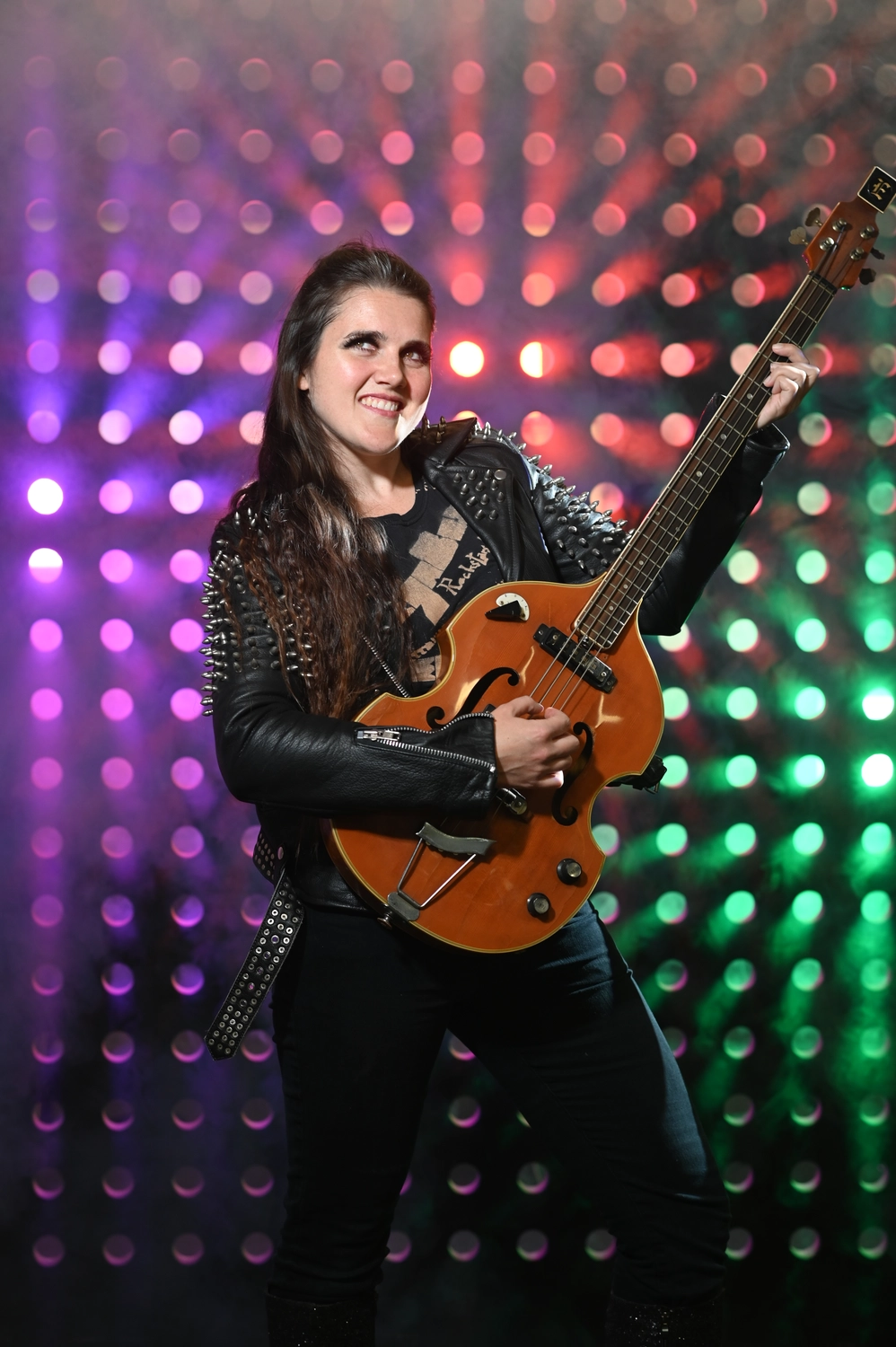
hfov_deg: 16.1
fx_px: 3177
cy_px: 674
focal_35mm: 85
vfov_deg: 23.9
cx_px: 448
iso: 800
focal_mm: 85
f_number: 3.5
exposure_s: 1/125
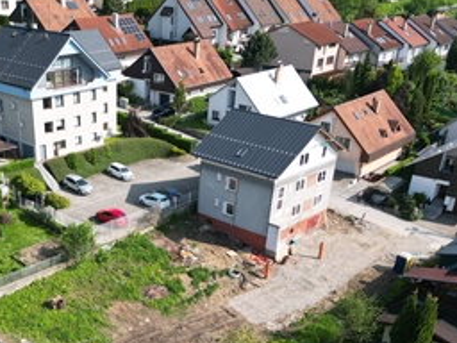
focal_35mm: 45
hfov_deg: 41.1
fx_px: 594
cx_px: 127
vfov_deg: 30.9
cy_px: 302
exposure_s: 1/2500
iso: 200
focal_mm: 6.72
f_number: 1.7
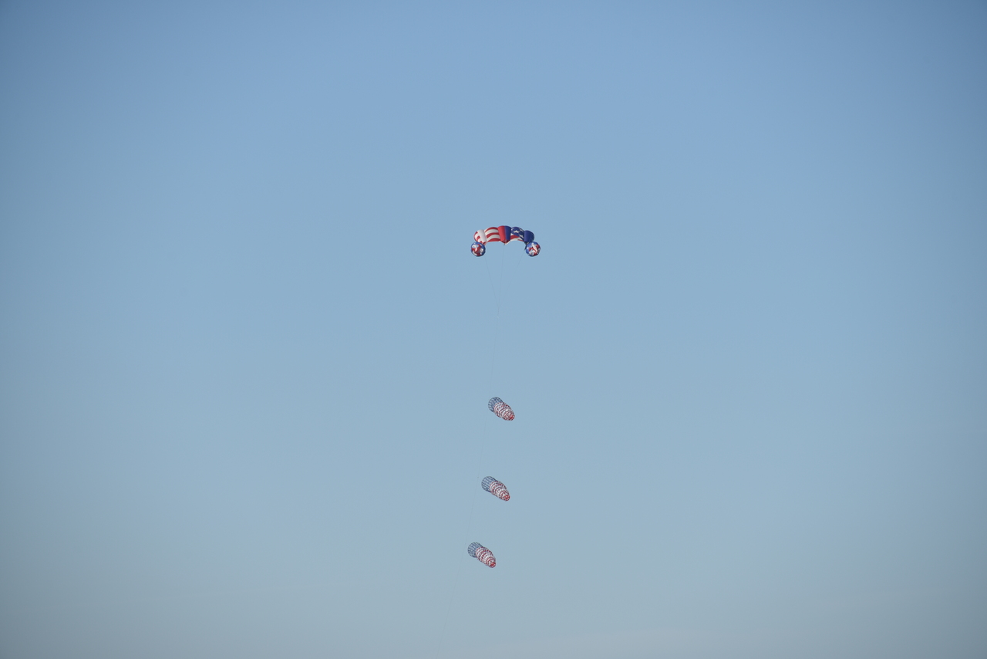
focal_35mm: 250
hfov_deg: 8.2
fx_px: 6855
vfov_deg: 5.5
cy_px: 330
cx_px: 494
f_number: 9
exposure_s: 1/500
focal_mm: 250
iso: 100
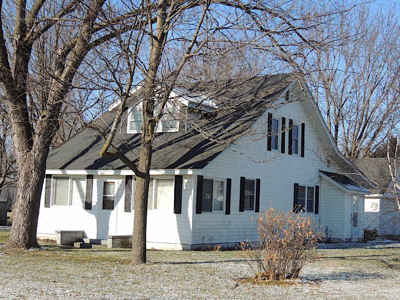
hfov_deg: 32.2
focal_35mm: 60
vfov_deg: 24.4
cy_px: 150
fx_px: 693
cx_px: 200
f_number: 3.7
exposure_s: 1/640
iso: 100
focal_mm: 10.7
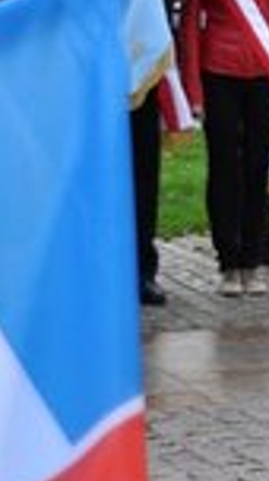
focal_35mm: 195
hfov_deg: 5.9
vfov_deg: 11.0
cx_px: 658
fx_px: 2487
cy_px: 168
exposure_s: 1/250
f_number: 4.2
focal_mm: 29
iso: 250
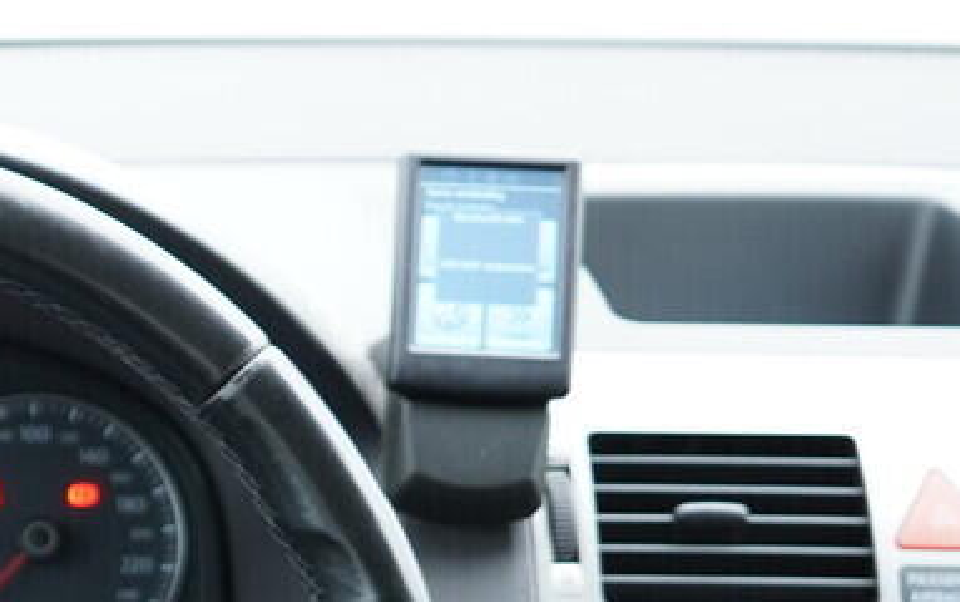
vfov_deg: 12.8
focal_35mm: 98
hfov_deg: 19.8
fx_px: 2566
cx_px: -221
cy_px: 839
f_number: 2.8
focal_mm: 24
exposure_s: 1/40
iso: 400
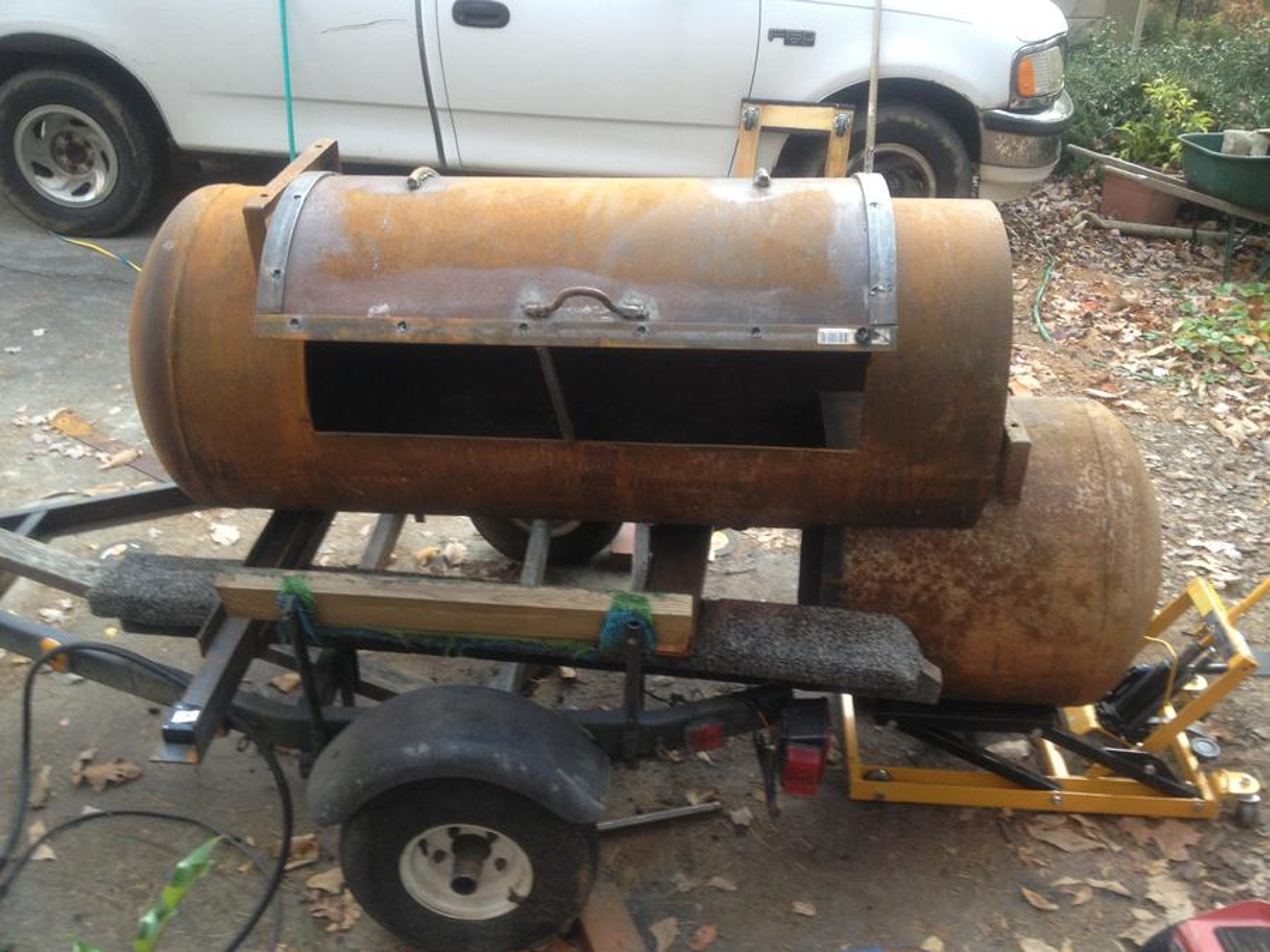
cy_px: 476
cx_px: 635
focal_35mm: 35
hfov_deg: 52.6
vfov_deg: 40.7
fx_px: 1284
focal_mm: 4.28
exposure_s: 1/20
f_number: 2.4
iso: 64
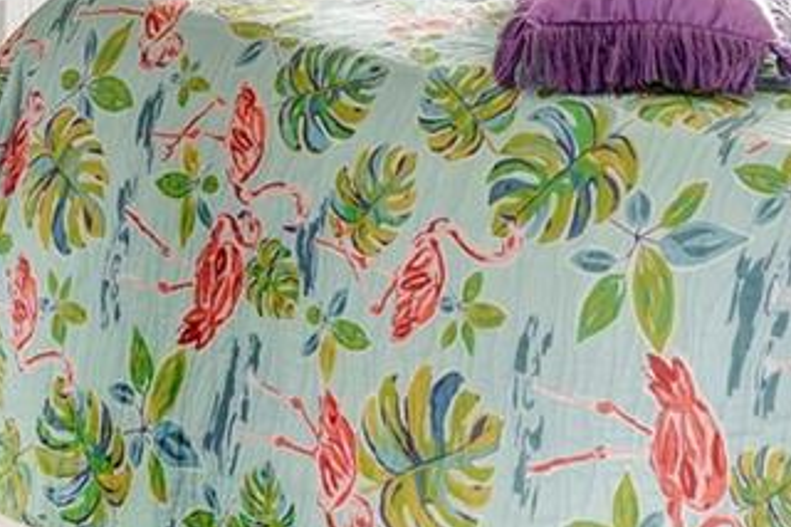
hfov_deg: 27.0
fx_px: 1647
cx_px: 415
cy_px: -344
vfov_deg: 16.1
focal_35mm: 75
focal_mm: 15
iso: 200
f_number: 8
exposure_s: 1/3.33
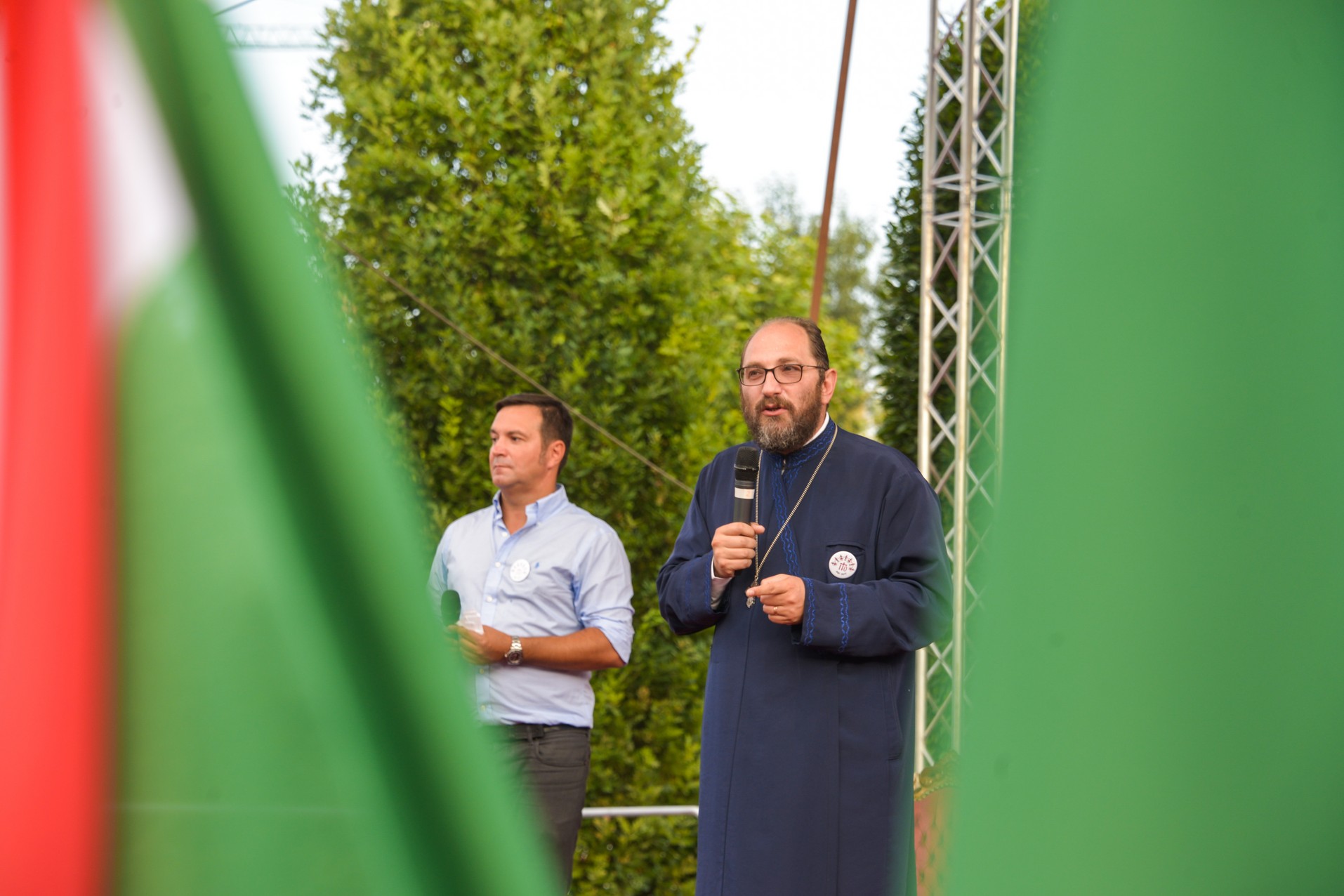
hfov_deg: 19.5
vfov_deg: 13.0
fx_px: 3920
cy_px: 448
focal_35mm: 105
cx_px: 672
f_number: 6.3
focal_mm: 105
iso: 320
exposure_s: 1/100
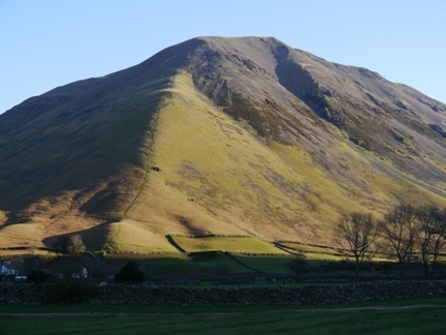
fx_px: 747
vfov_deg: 25.2
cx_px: 223
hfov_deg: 33.2
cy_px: 168
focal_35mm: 58
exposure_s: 1/160
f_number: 6.3
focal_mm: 29
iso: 160
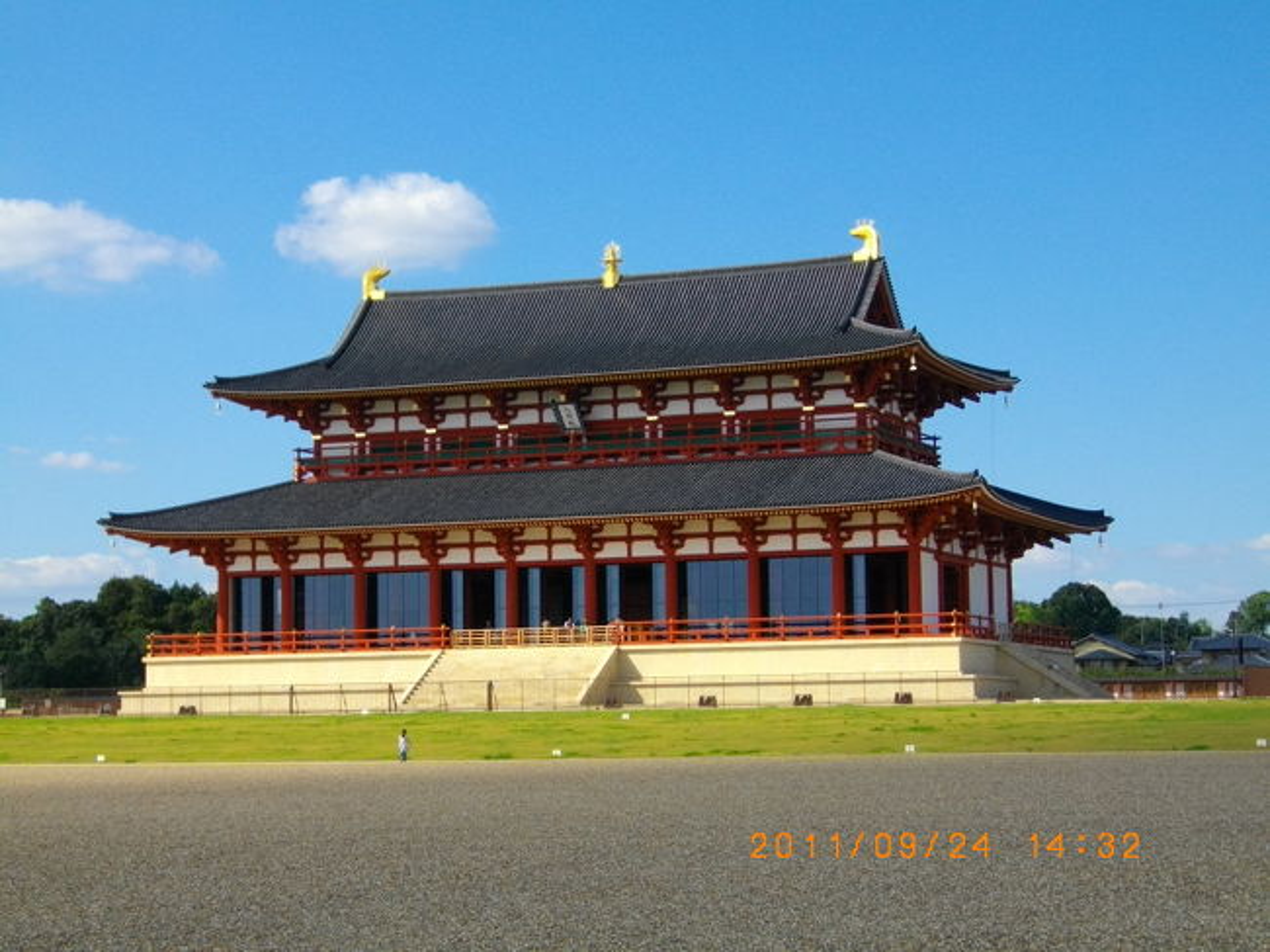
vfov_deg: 19.4
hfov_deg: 25.7
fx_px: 2787
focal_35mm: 76
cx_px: 635
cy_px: 476
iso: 100
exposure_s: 1/640
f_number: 4.6
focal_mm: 13.7
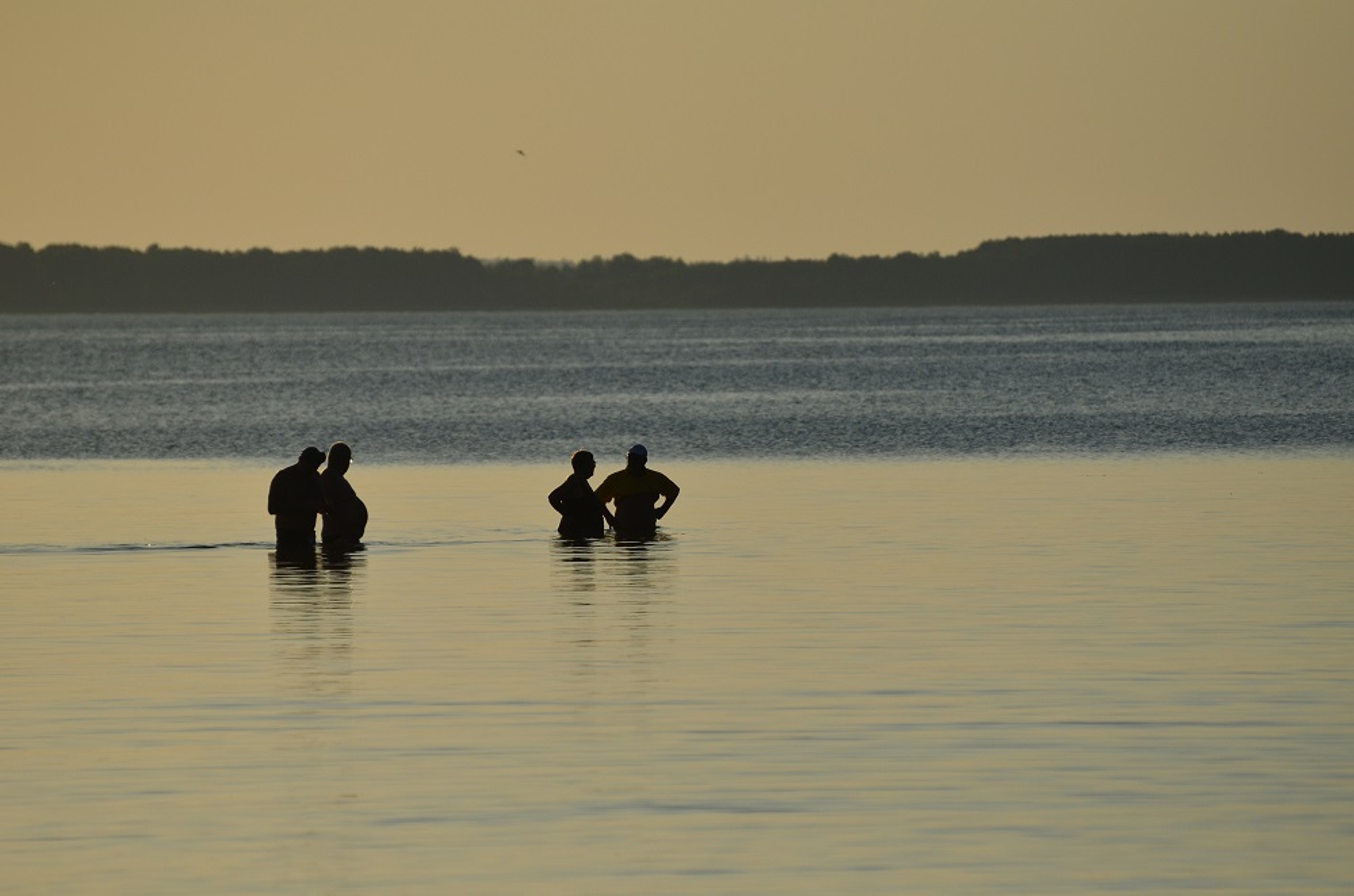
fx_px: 13510
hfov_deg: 5.7
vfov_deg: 3.8
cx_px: 677
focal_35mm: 360
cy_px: 448
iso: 280
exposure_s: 1/8000
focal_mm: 240
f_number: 5.3
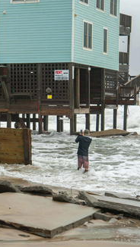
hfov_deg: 10.5
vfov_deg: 18.6
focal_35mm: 115
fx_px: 757
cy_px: 119
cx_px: 33
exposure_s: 1/1250
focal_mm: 70
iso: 160
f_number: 2.8
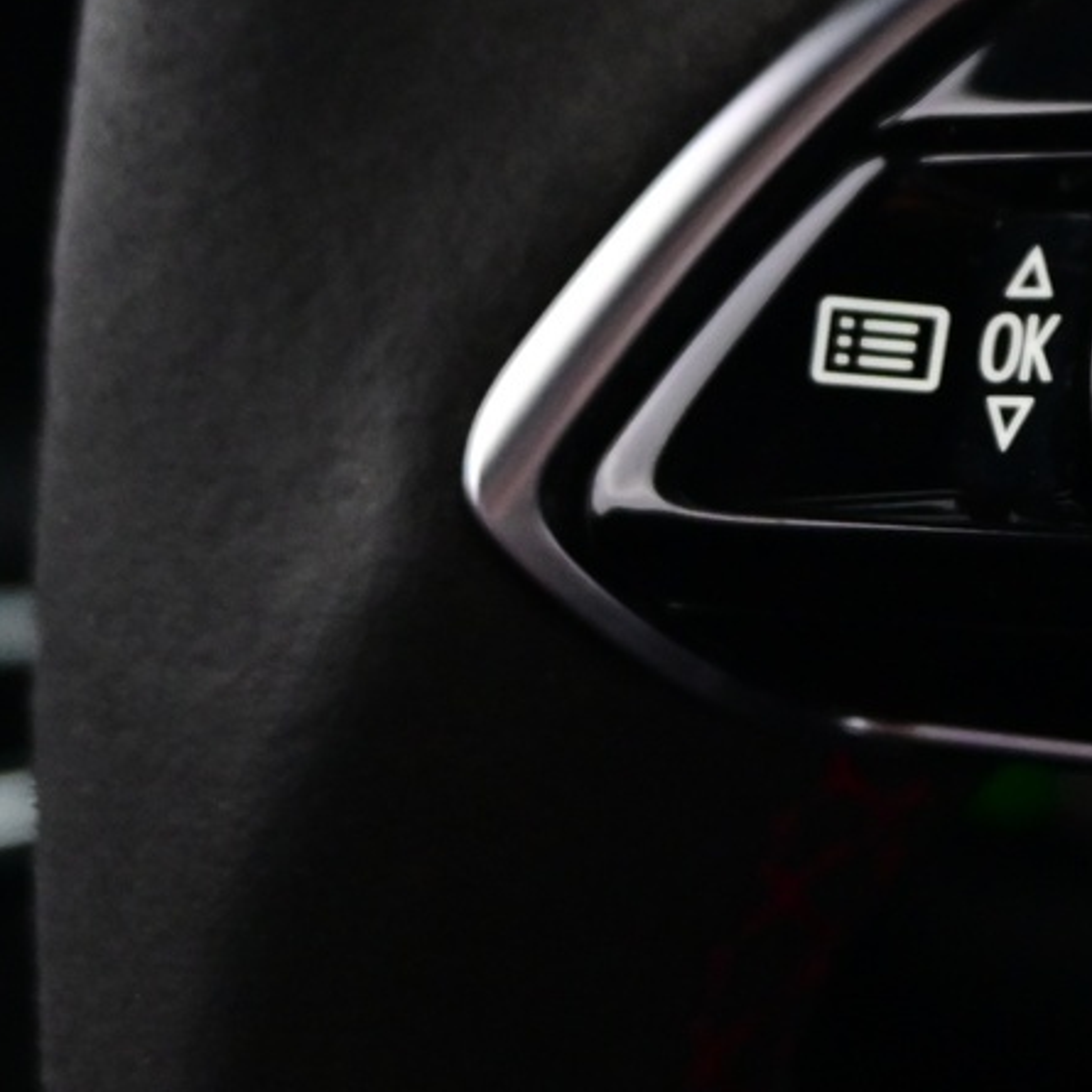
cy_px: 140
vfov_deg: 17.2
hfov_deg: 16.7
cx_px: 1296
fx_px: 3561
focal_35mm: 100
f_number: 4
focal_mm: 21.5
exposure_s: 1/30
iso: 2000
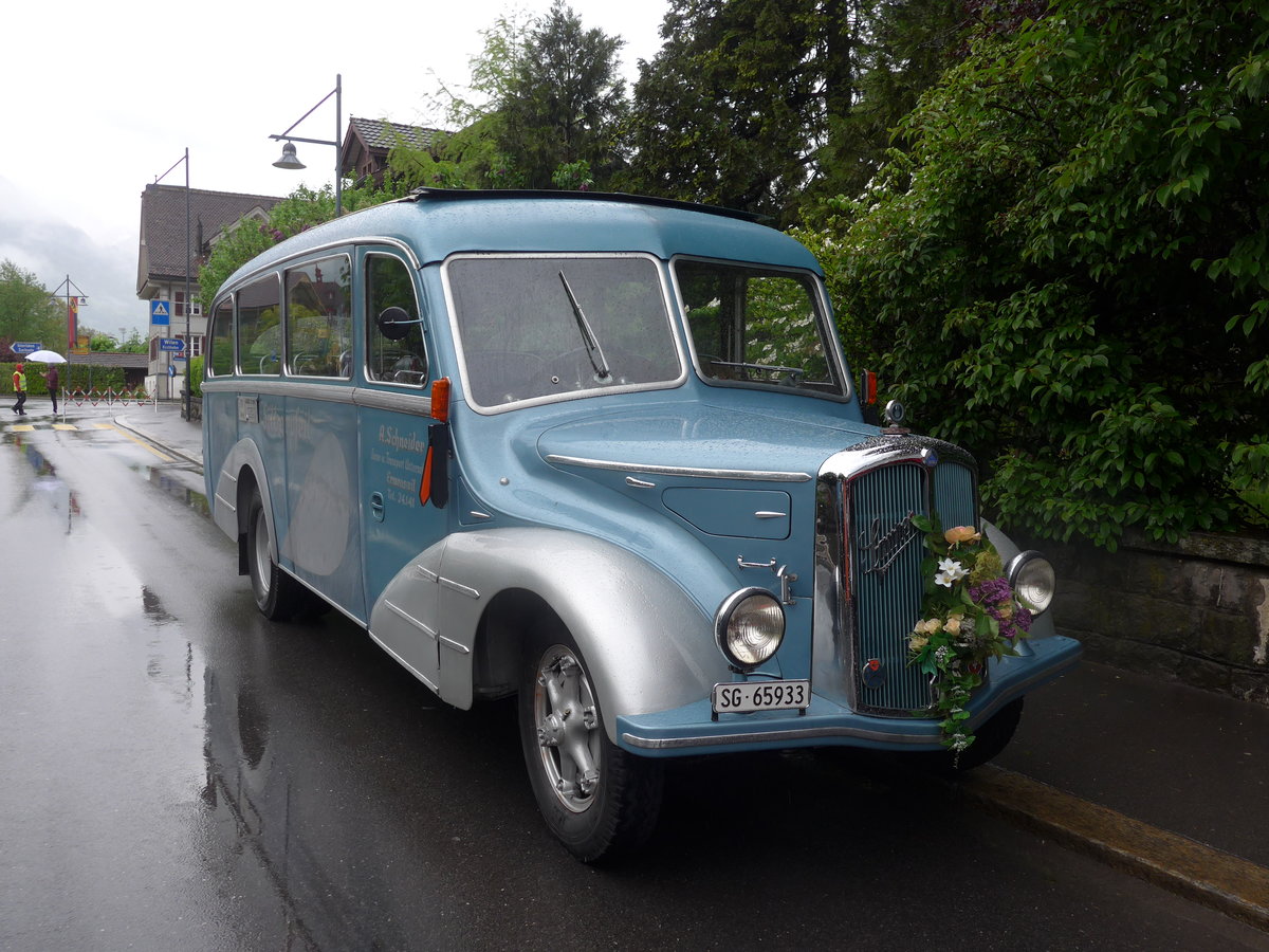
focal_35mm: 29
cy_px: 476
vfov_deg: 48.2
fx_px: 1063
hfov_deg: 61.7
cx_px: 634
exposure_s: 1/200
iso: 80
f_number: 2.8
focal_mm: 6
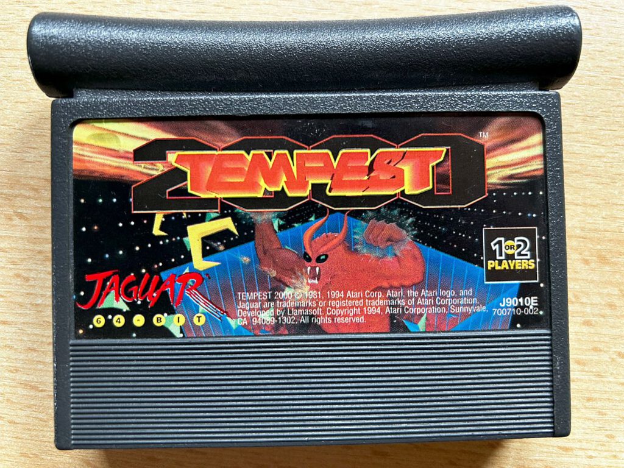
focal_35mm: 26
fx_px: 469
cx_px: 312
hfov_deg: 67.3
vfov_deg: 53.1
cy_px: 234
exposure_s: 1/50
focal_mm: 5.7
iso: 160
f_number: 1.5
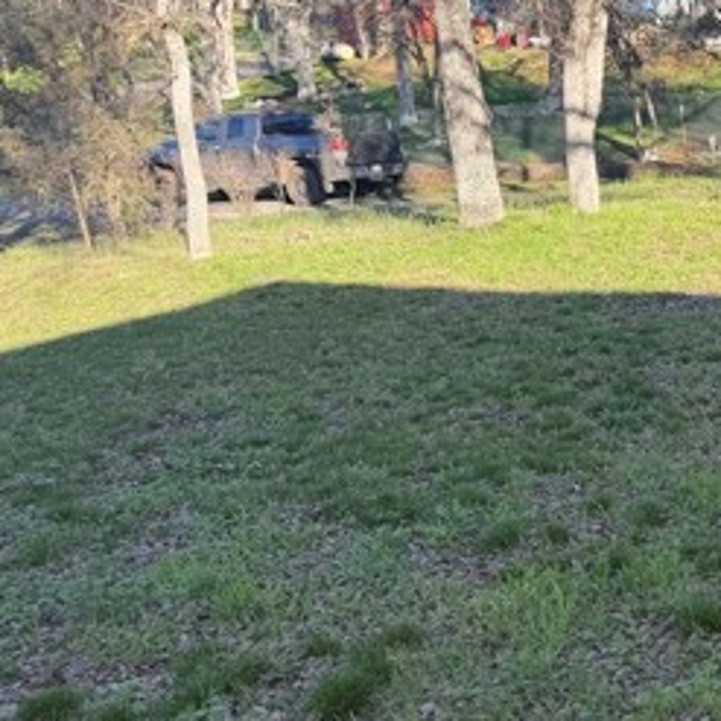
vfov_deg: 31.1
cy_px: 382
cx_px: 922
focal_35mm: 55
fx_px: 1296
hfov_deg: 26.6
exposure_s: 1/735
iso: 80
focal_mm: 6.76
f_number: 1.78
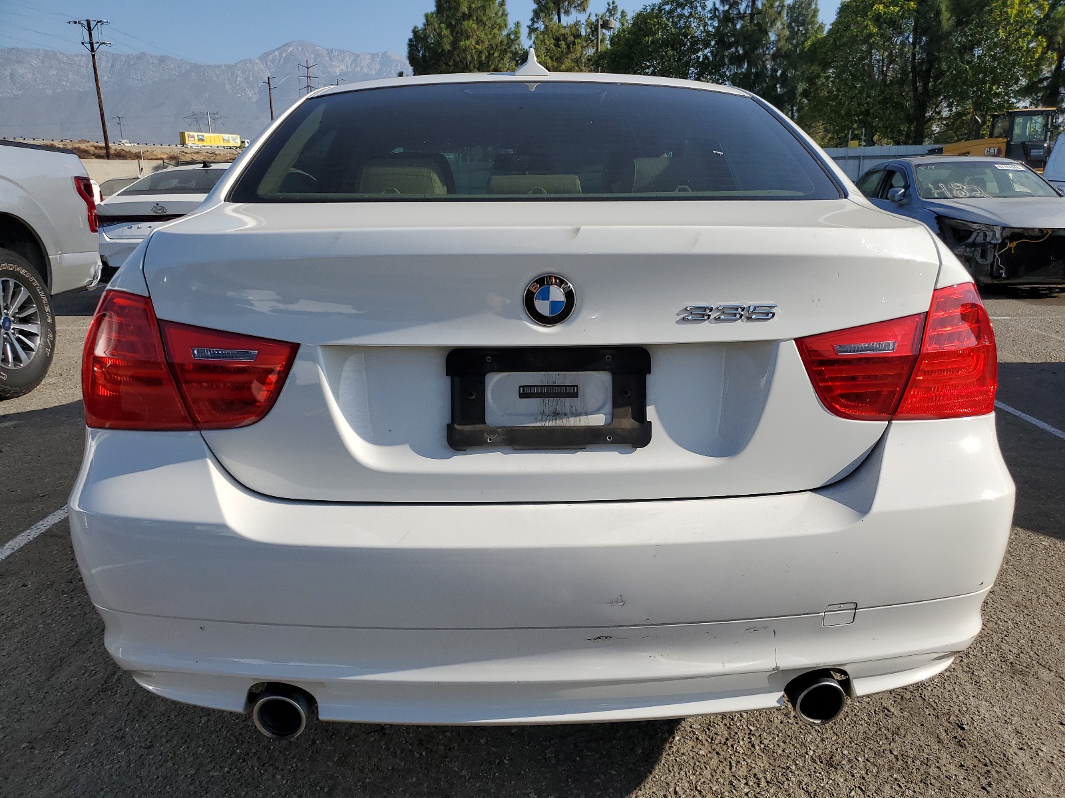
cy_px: 399
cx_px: 532
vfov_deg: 53.1
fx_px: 800
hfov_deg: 67.3
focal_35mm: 26
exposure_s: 1/5000
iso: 50
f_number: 1.5
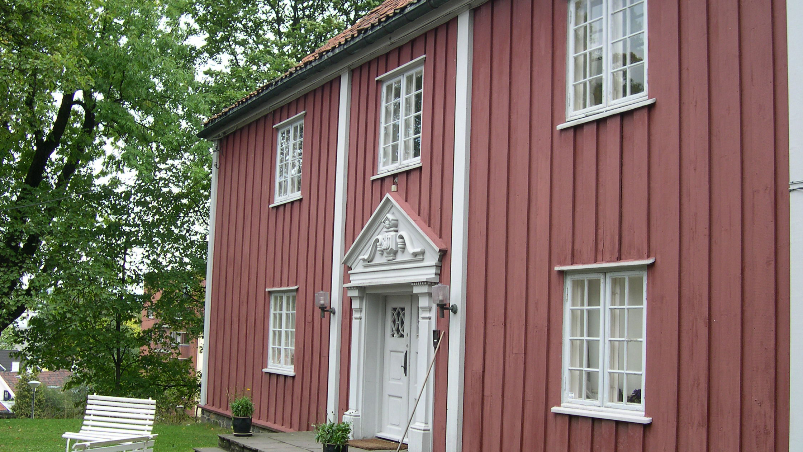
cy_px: 243
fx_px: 894
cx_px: 400
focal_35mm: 42
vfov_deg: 28.3
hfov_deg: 48.4
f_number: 2.8
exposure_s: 1/153
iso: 100
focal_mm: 8
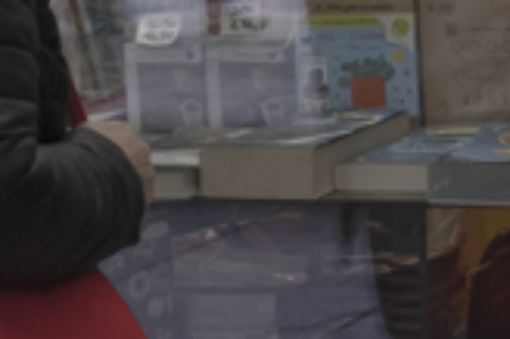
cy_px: -183
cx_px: 1175
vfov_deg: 7.6
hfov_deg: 10.3
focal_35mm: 176
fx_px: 2491
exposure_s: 1/125
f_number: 4
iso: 640
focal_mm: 16
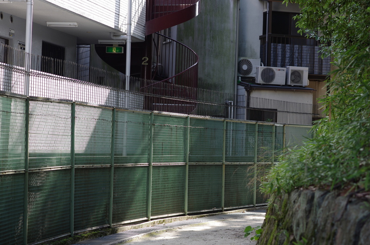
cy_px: 122
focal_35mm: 105
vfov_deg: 13.0
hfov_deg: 19.5
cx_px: 185
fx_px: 1077
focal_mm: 70
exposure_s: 1/125
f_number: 4
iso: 100
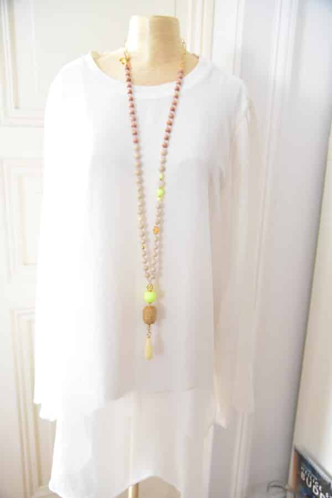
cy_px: 249
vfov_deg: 61.9
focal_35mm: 30
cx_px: 166
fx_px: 415
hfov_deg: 43.6
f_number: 4
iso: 8000
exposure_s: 1/60
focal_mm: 30
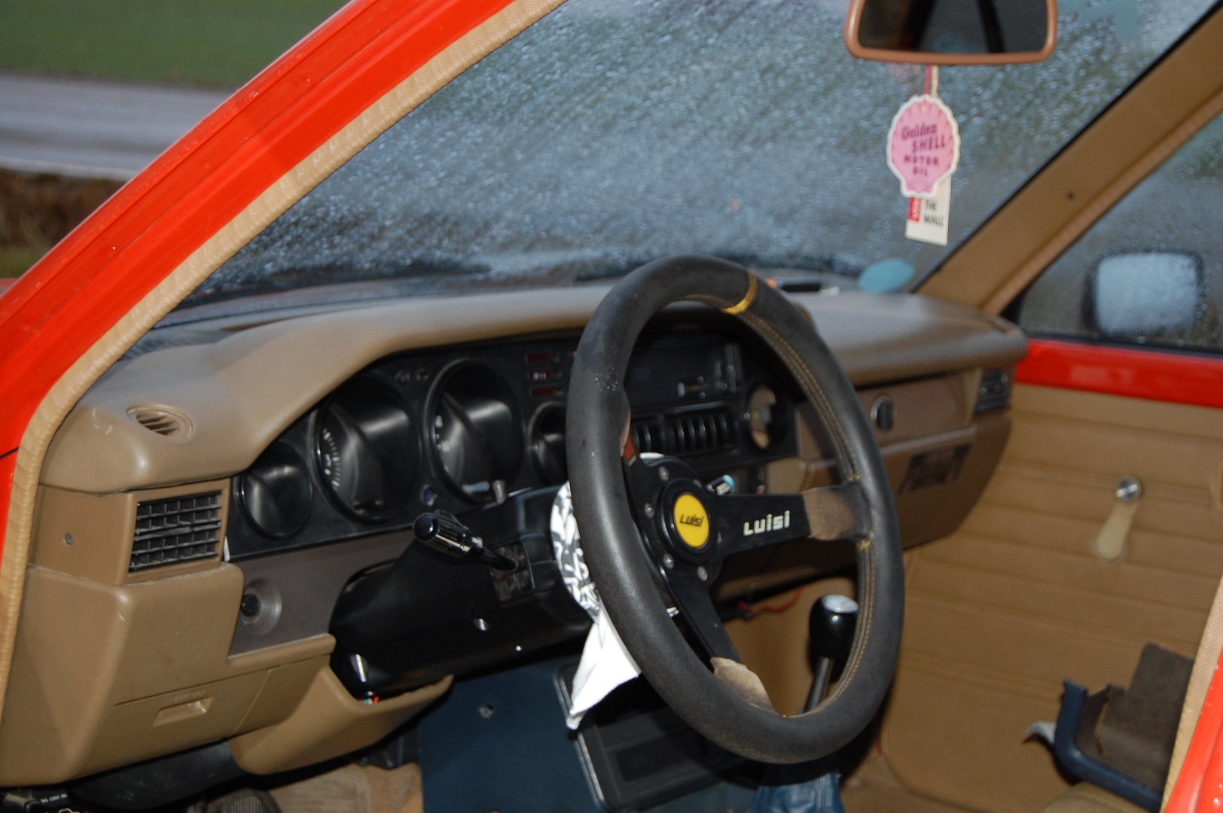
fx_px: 2138
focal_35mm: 63
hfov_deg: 31.9
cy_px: 406
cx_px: 612
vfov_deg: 21.5
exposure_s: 1/60
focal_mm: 42
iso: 400
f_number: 5.3
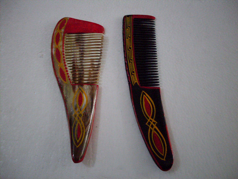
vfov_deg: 37.7
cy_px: 90
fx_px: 261
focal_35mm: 38
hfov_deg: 49.0
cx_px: 119
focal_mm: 6.3
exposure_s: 1/15
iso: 200
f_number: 2.8
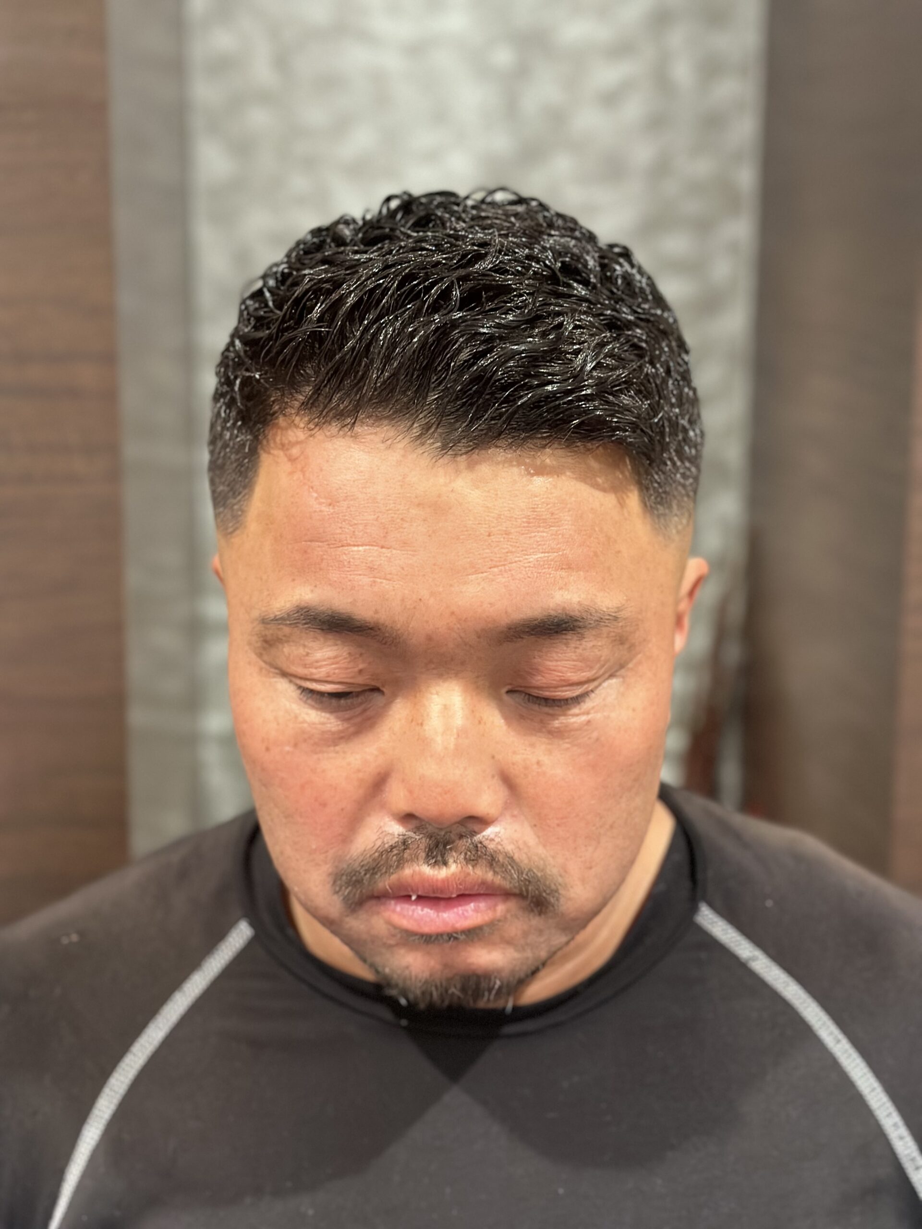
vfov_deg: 39.7
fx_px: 1705
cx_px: 461
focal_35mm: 48
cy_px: 614
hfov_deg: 30.3
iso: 640
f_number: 1.78
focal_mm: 6.86
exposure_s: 1/25
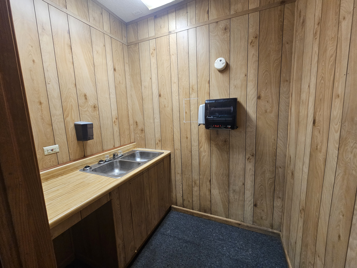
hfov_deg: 106.2
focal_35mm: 13
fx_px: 134
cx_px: 178
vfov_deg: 89.9
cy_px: 134
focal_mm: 2.2
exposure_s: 1/30
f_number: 2.2
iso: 400
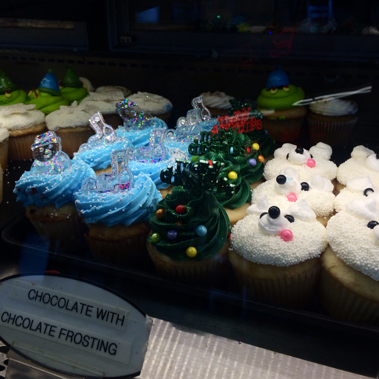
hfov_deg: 46.0
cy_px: 192
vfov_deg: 46.0
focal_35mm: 36
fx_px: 446
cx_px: 184
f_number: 2.2
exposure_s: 1/120
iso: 50
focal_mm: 4.12
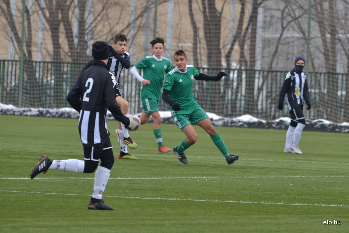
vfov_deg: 4.4
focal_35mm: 315
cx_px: 174
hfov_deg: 6.5
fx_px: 3055
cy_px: 116
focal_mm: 210
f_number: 5.3
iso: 500
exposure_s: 1/1000
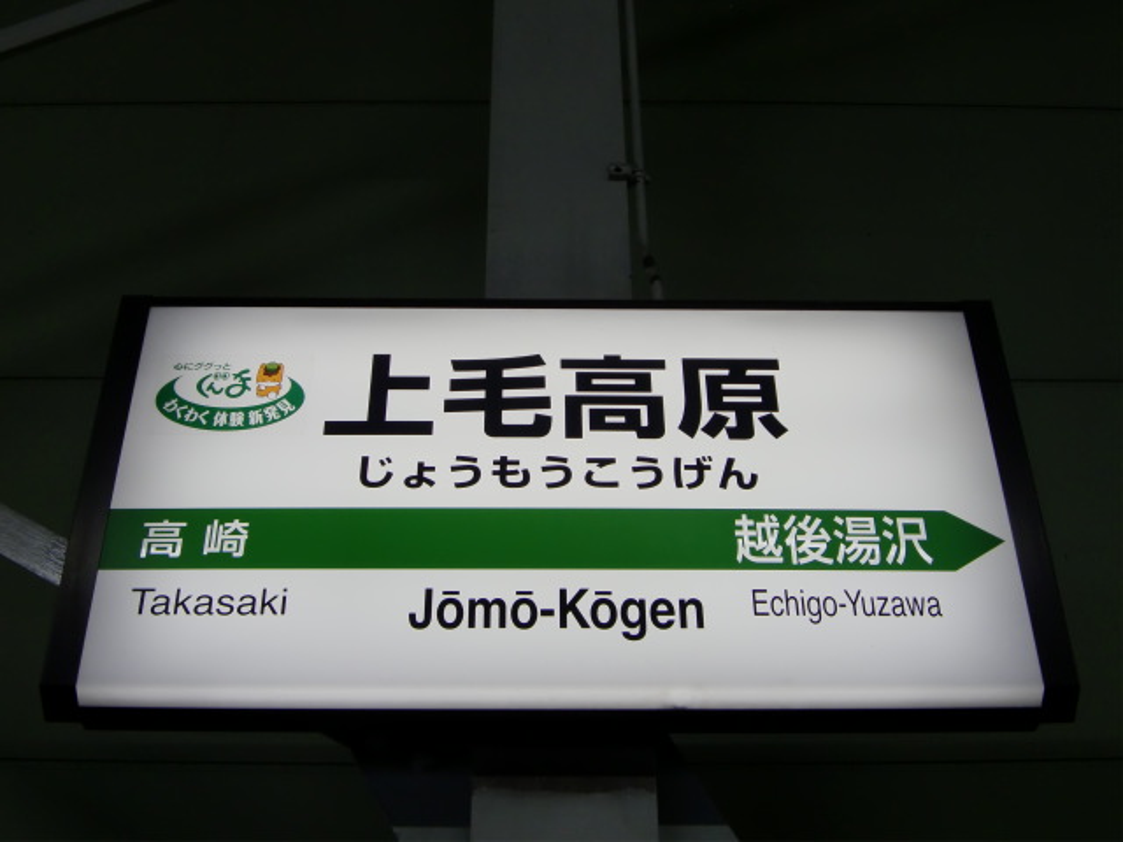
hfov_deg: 41.2
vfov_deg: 31.5
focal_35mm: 46
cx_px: 562
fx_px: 1492
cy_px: 421
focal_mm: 8.2
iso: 64
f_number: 3.3
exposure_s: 1/125
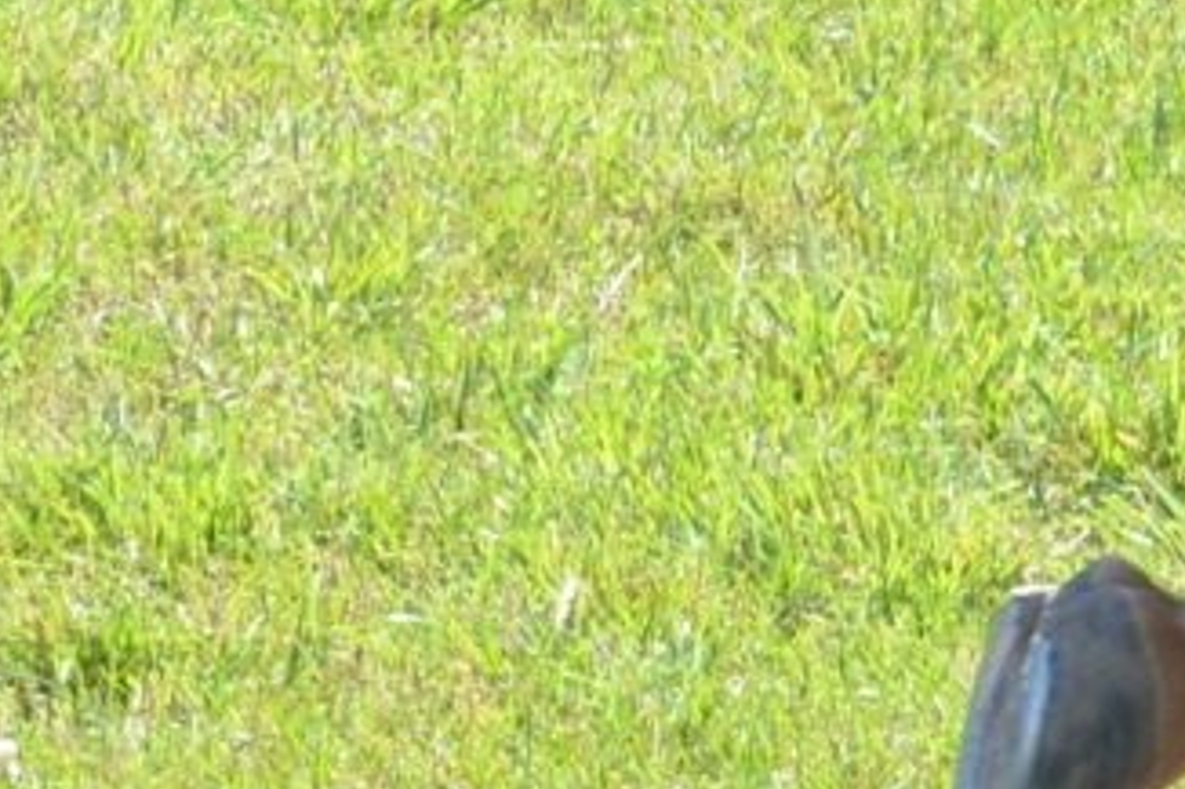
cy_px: -1124
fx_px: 21283
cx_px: 1203
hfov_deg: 3.2
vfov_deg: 2.1
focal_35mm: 647
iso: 560
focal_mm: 55
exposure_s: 1/1000
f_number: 4
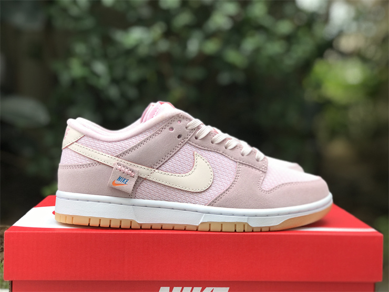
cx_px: 194
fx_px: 641
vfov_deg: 25.7
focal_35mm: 57
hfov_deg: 33.8
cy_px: 146
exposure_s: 1/100
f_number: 2.8
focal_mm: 6.6
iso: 20
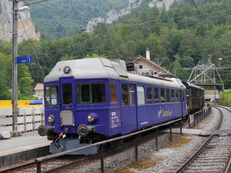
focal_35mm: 48
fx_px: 320
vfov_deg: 30.3
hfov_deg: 39.7
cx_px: 116
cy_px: 86
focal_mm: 24
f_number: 5.6
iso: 160
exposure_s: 1/125
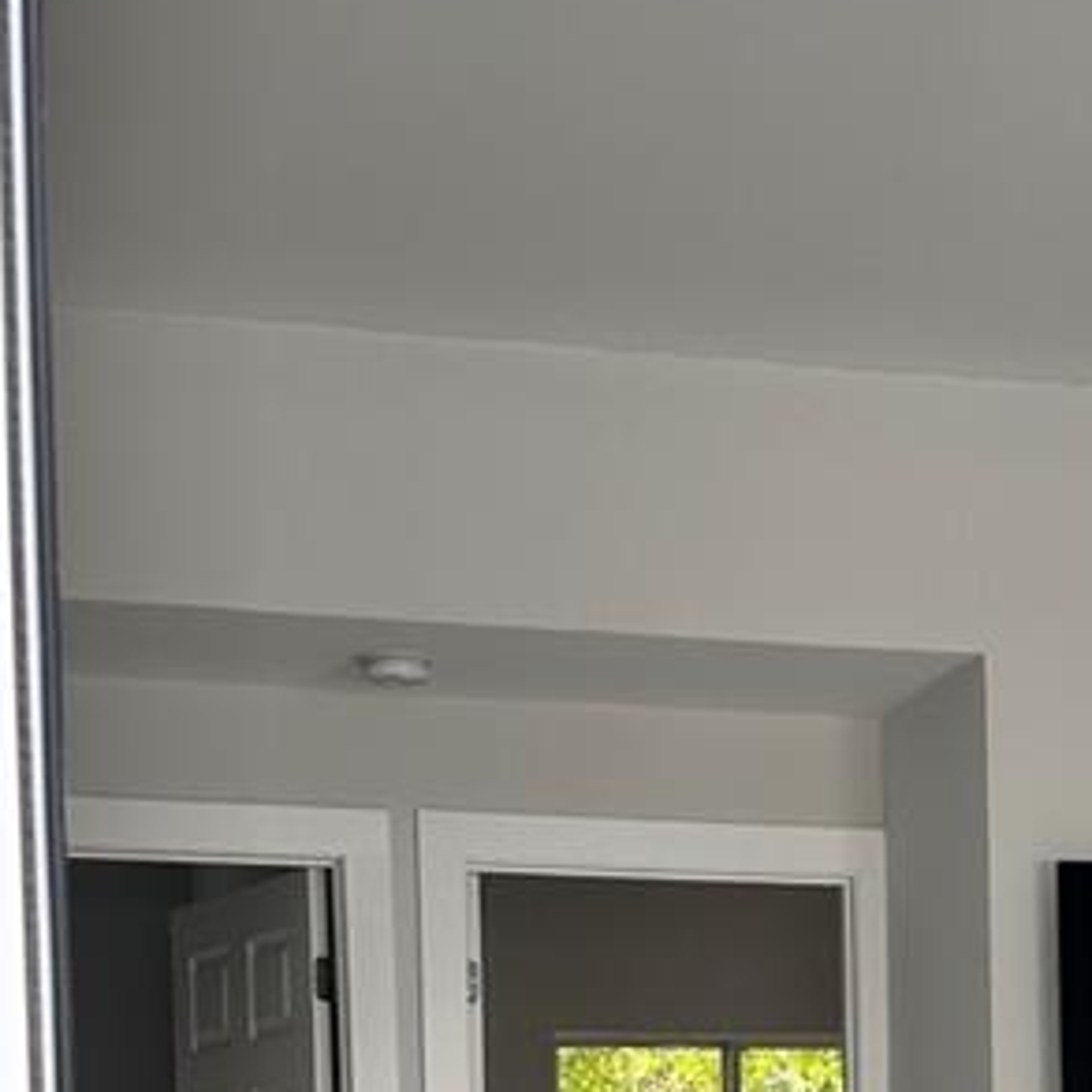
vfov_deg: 18.6
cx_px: 950
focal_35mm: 87
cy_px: 1405
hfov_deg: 19.6
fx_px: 3105
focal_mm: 6.86
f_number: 1.78
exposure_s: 1/594
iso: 80
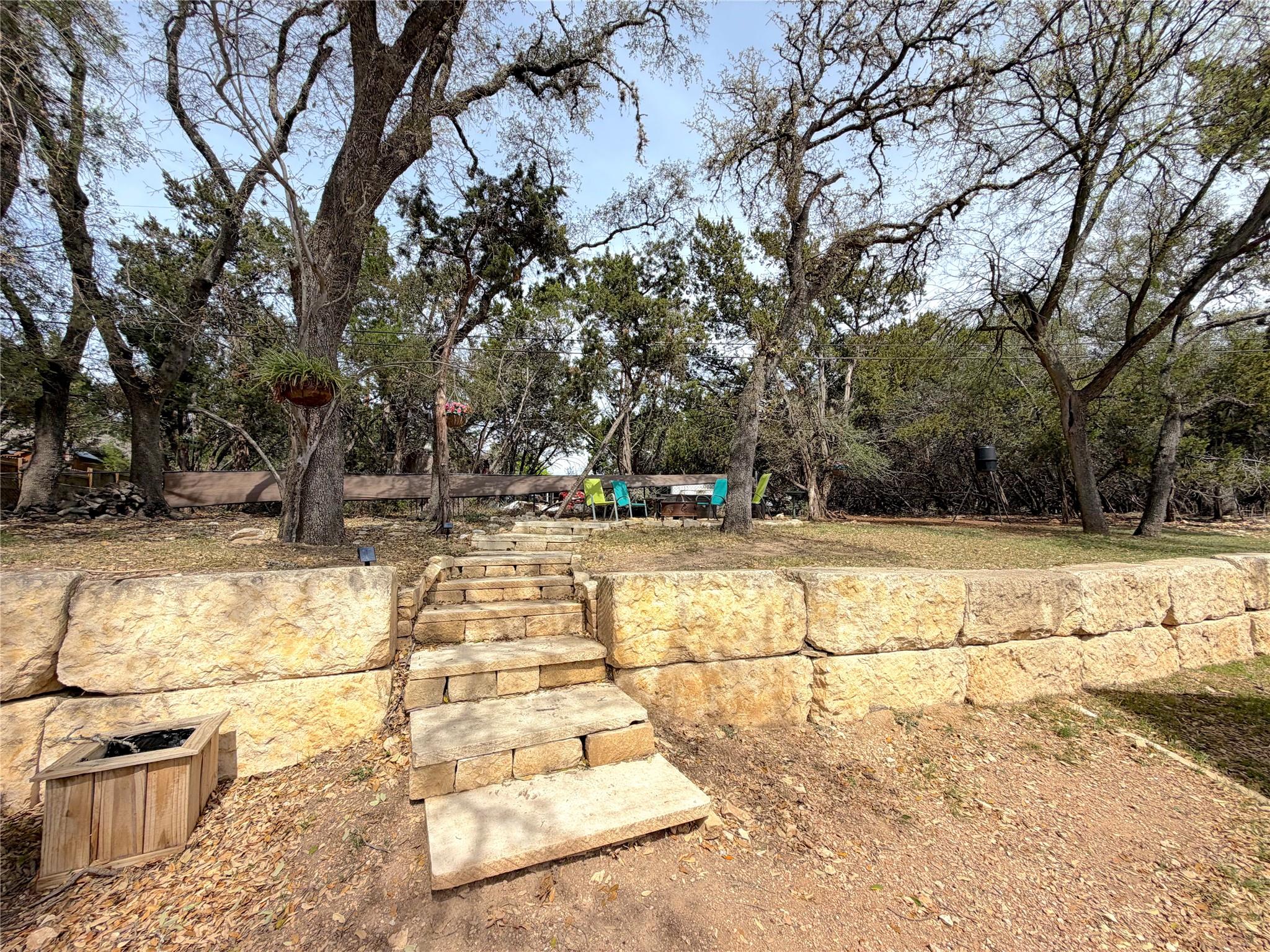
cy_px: 476
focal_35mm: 14
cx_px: 635
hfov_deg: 102.1
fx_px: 514
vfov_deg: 85.7
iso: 20
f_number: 2.2
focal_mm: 2.22
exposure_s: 1/809
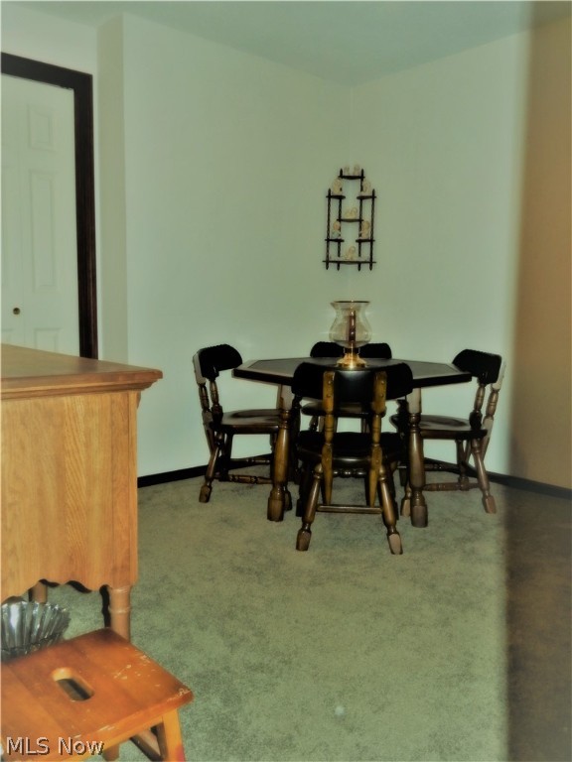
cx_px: 286
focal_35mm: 30
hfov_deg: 46.8
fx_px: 661
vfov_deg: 60.0
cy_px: 381
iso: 360
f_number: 4
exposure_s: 1/30
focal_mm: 5.4
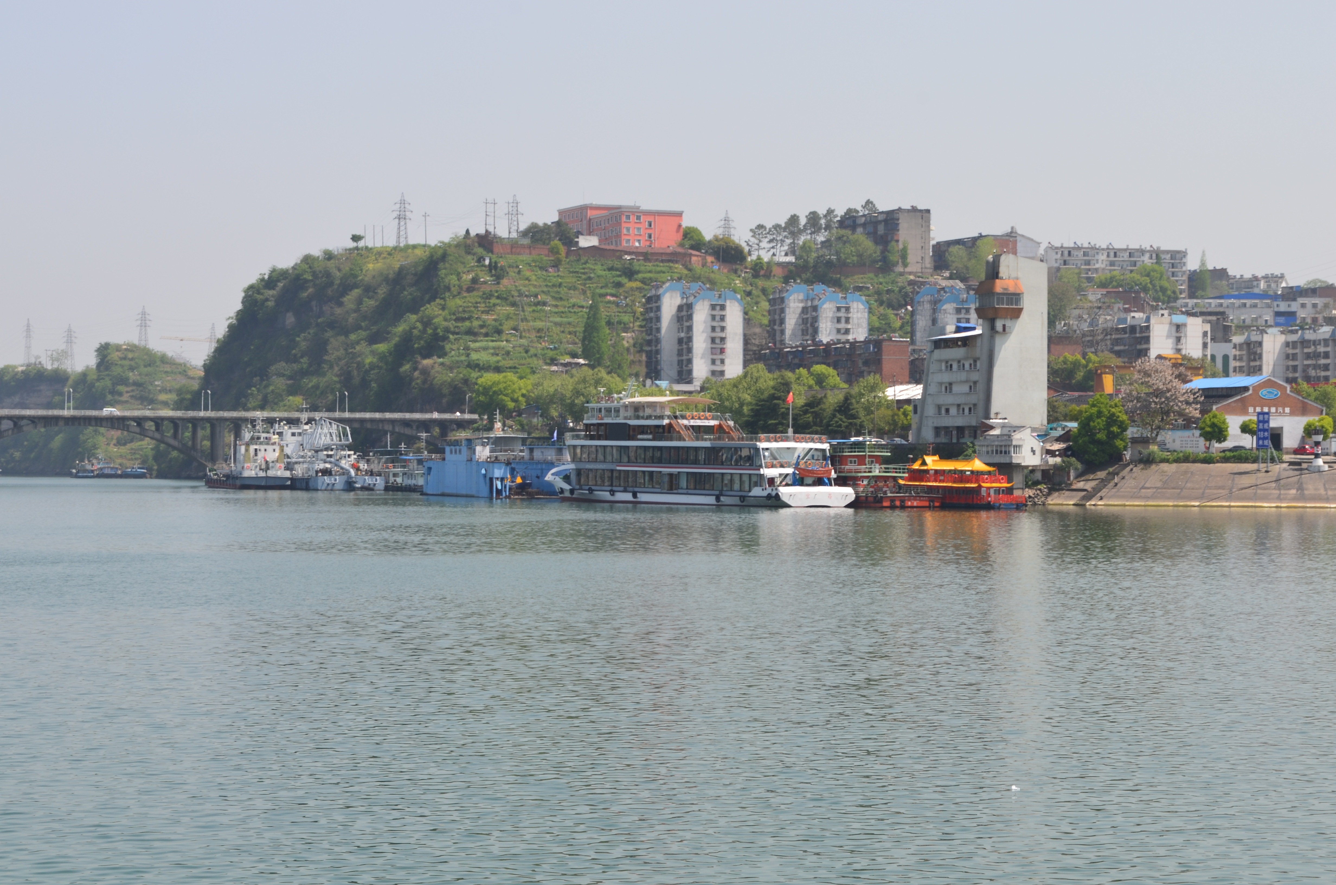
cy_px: 442
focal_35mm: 82
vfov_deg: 16.5
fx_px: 3055
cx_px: 668
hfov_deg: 24.7
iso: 100
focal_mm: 55
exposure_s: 1/125
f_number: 11
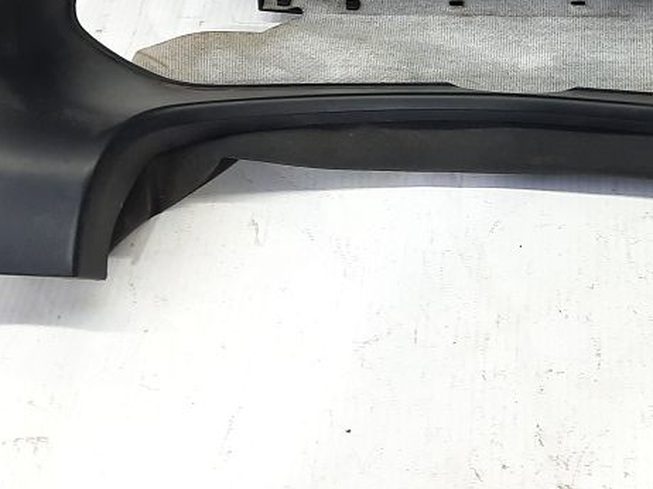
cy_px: -24
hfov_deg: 29.4
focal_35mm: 65
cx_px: 488
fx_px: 1226
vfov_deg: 21.6
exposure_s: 1/50
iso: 80
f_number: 2
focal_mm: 4.6
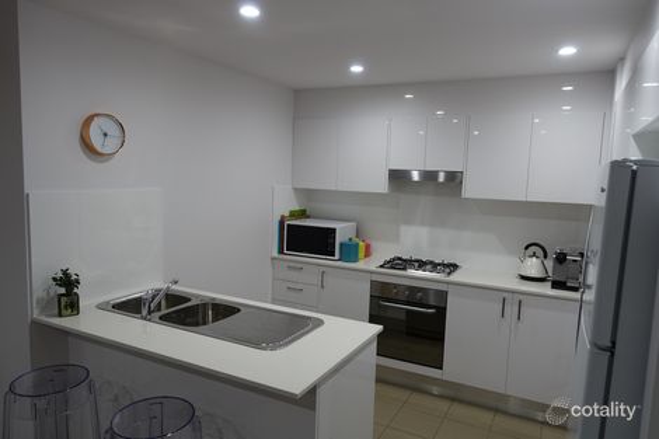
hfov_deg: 73.8
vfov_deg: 53.1
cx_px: 330
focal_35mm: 24
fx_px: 439
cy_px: 220
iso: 125
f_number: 2.8
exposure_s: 1/30
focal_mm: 8.8
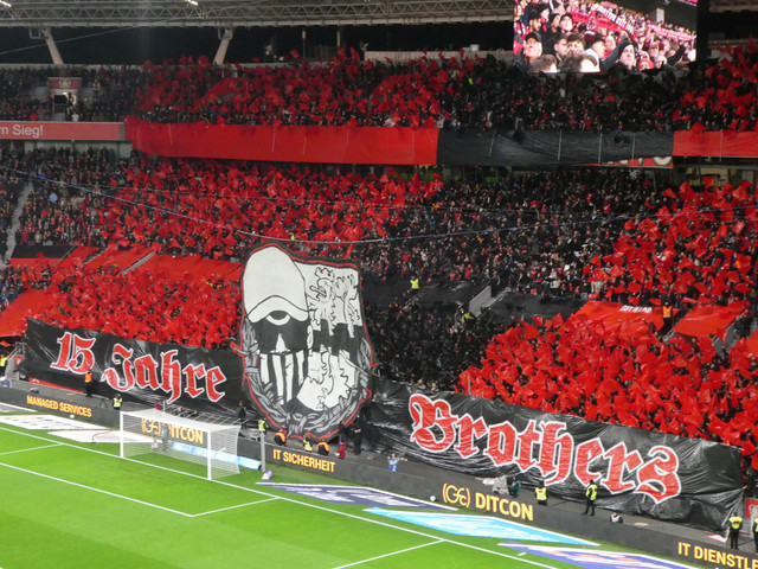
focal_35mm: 70
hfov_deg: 27.8
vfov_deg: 21.0
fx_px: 1533
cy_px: 284
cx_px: 379
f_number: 4.5
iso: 800
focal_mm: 12.5
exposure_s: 1/80
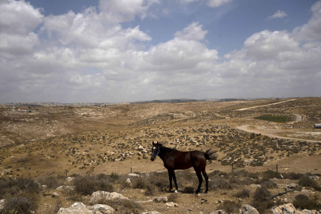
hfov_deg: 54.4
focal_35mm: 35
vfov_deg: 37.9
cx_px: 160
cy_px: 107
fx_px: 312
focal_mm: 35
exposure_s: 1/4000
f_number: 8
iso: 400
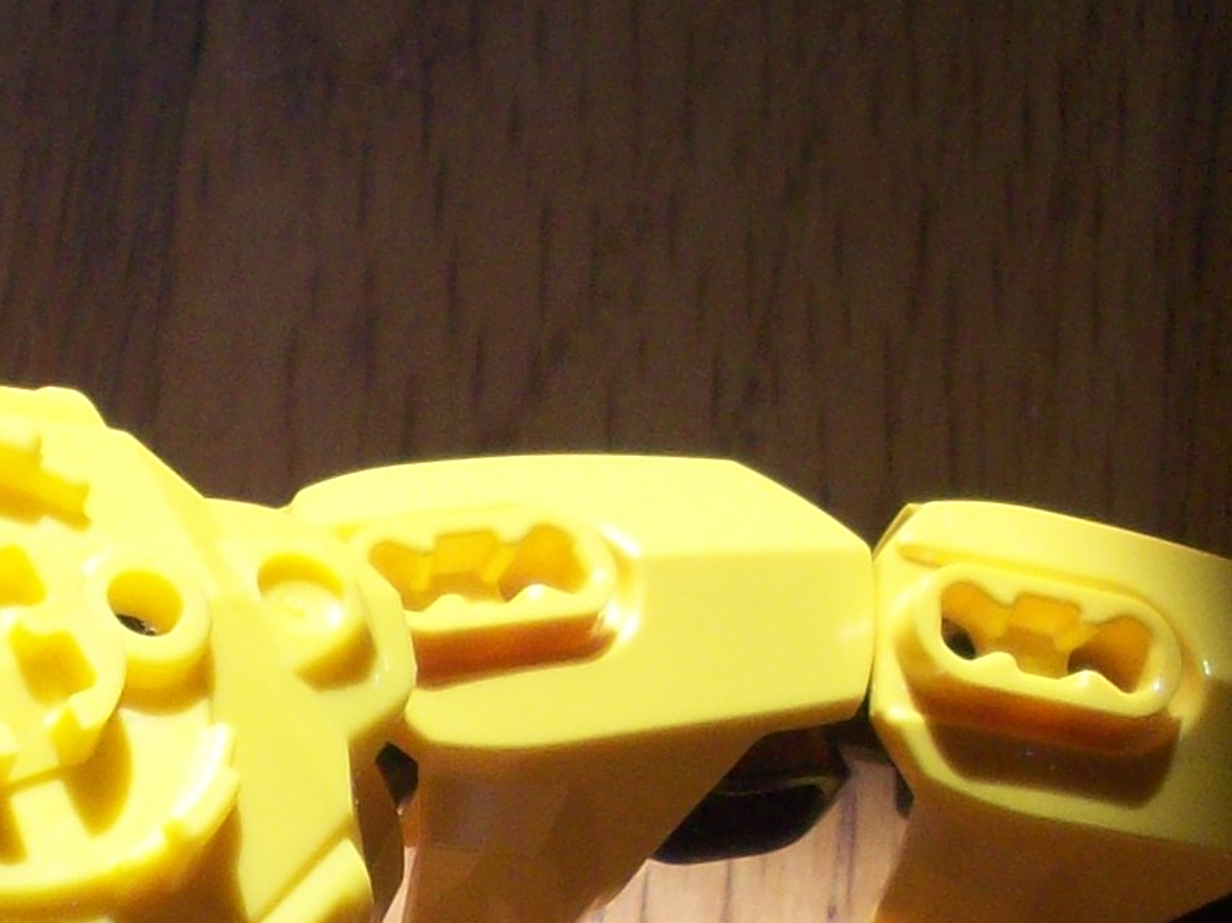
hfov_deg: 14.7
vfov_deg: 10.8
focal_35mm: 132
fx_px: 4696
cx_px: 59
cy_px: 1413
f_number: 2.8
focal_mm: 6.2
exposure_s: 1/494
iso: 80
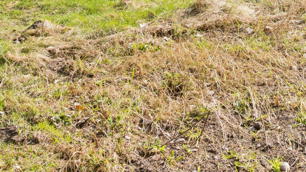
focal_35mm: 115
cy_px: -225
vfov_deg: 9.5
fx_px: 933
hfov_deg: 18.0
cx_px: 330
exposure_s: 1/200
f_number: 8
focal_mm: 24
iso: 400
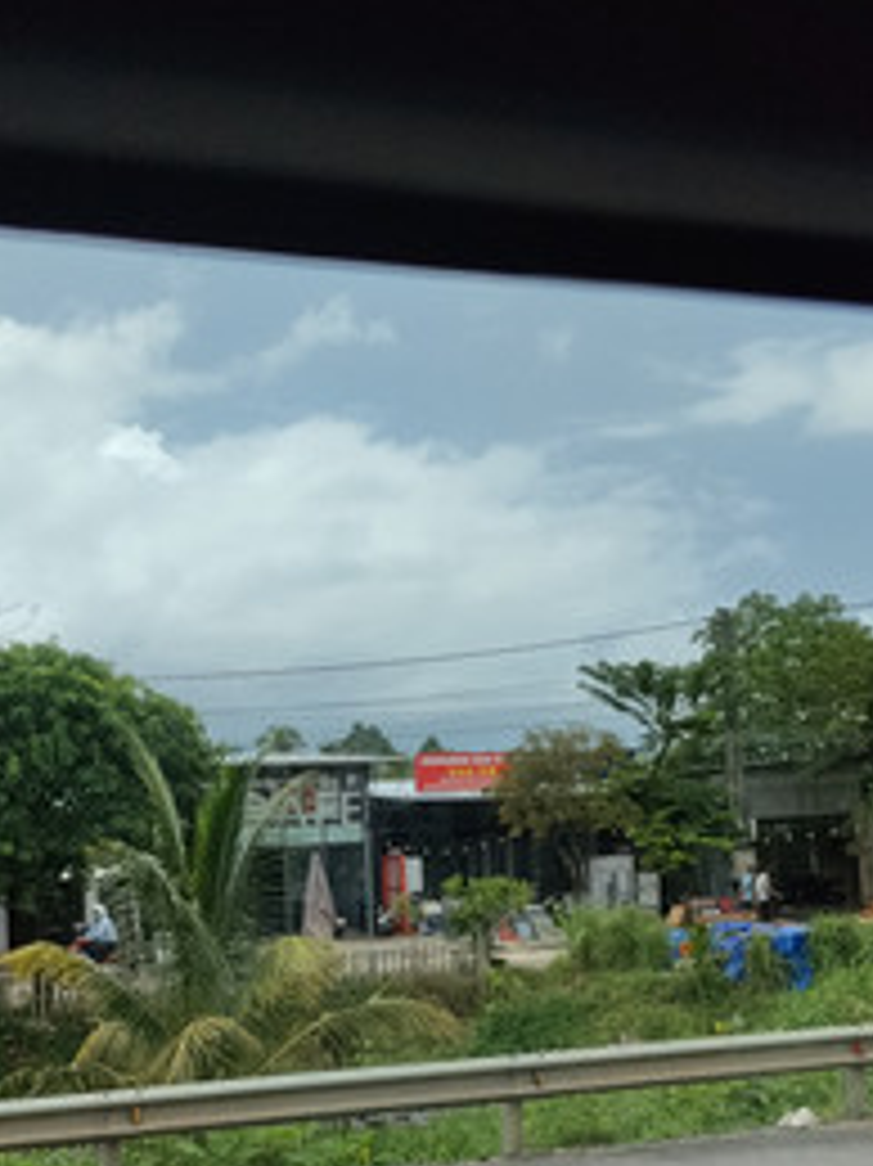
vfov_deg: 34.0
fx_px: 1885
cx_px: 220
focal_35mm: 56
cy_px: 799
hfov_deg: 25.8
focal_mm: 4.22
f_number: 1.8
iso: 50
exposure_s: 1/1938
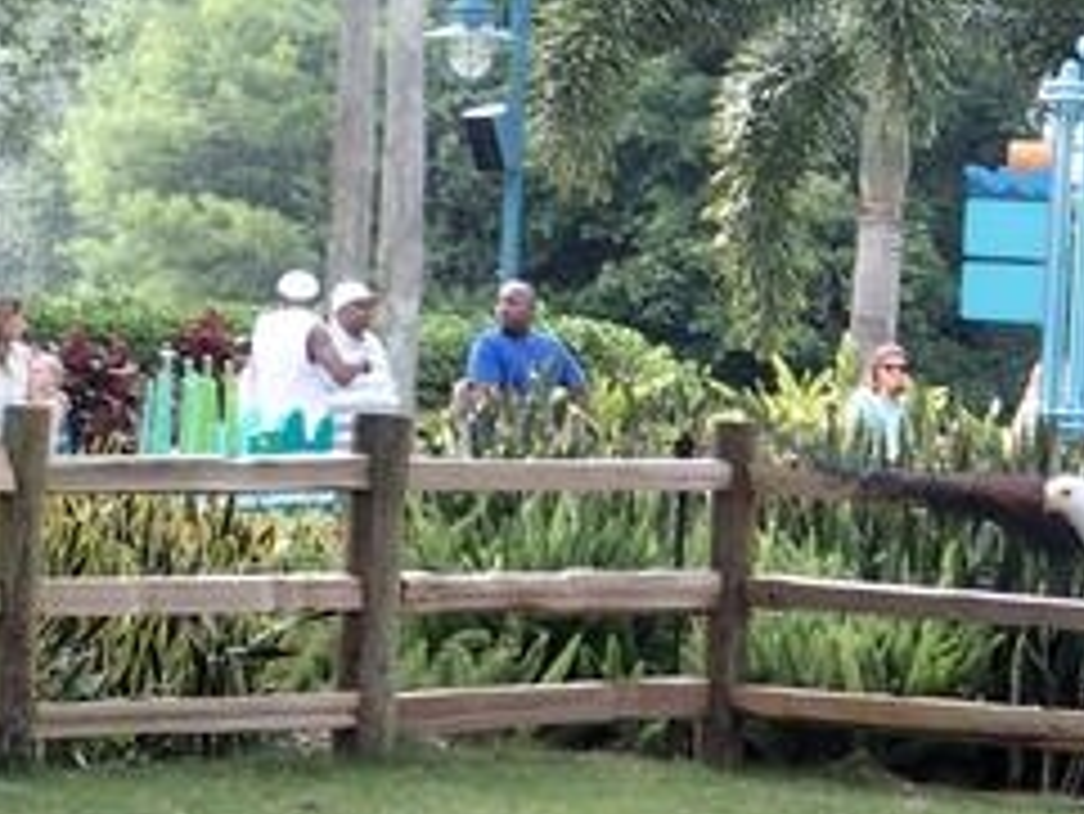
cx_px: 1003
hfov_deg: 10.5
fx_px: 5859
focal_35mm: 187
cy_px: 351
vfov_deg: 7.9
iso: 200
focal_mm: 18
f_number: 4.9
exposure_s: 1/160
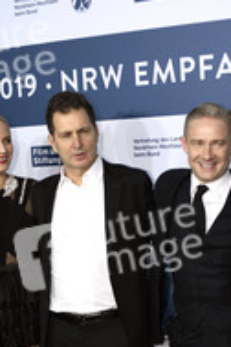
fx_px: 712
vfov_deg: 26.1
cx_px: 161
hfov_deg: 18.4
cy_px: 340
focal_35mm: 74
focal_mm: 35
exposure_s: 1/400
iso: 800
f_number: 4
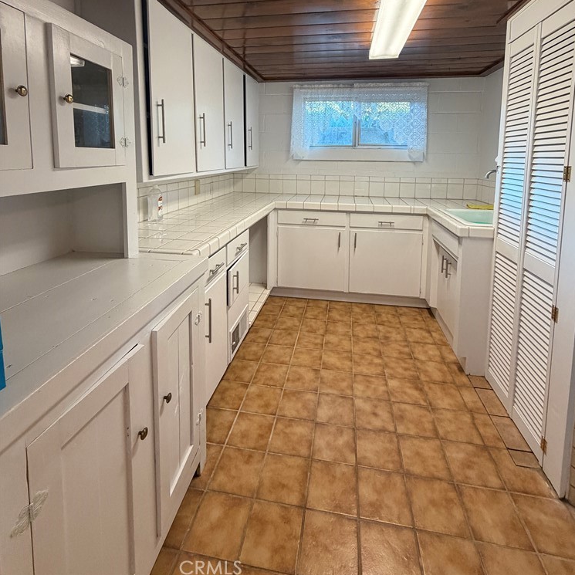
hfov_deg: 83.9
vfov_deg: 80.7
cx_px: 296
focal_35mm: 17
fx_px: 319
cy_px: 184
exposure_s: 1/60
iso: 320
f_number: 2.2
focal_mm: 2.22
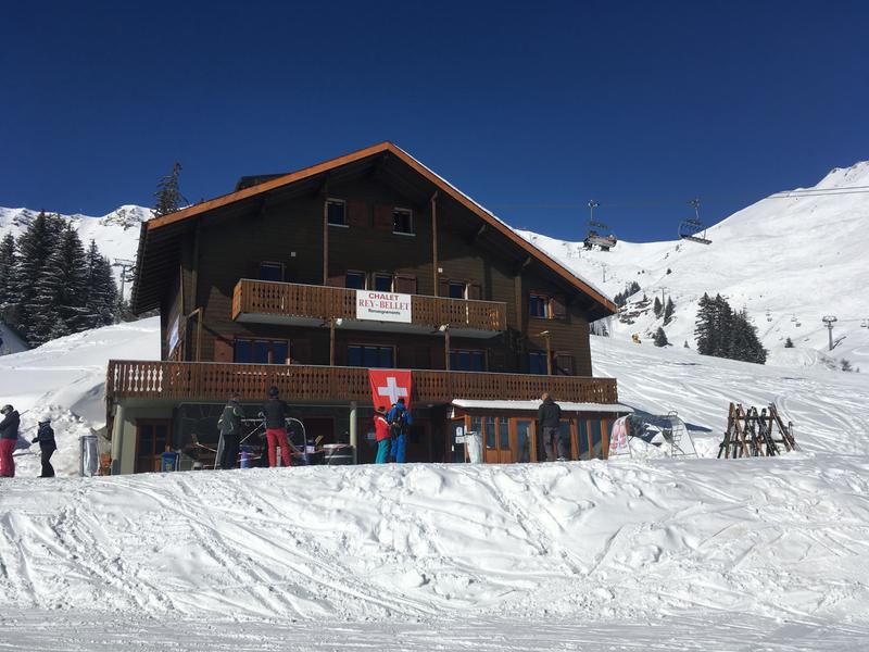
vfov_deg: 48.2
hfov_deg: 61.7
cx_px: 434
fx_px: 728
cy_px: 326
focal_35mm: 29
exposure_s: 1/4808
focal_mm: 4.15
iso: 25
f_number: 2.2
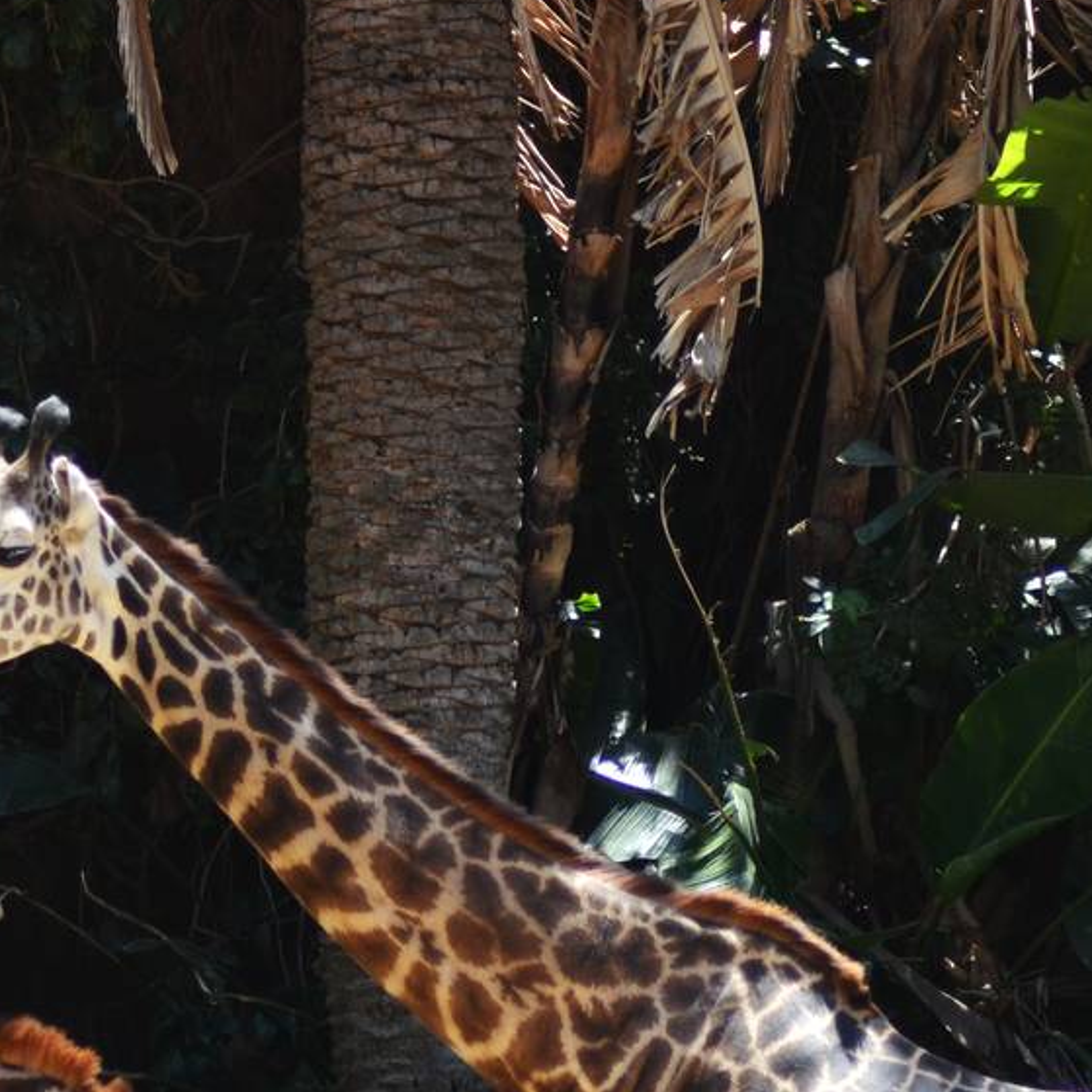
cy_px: 975
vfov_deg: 4.6
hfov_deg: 4.6
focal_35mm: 382
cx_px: 576
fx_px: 13641
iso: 400
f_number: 4.5
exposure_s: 1/1250
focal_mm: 105
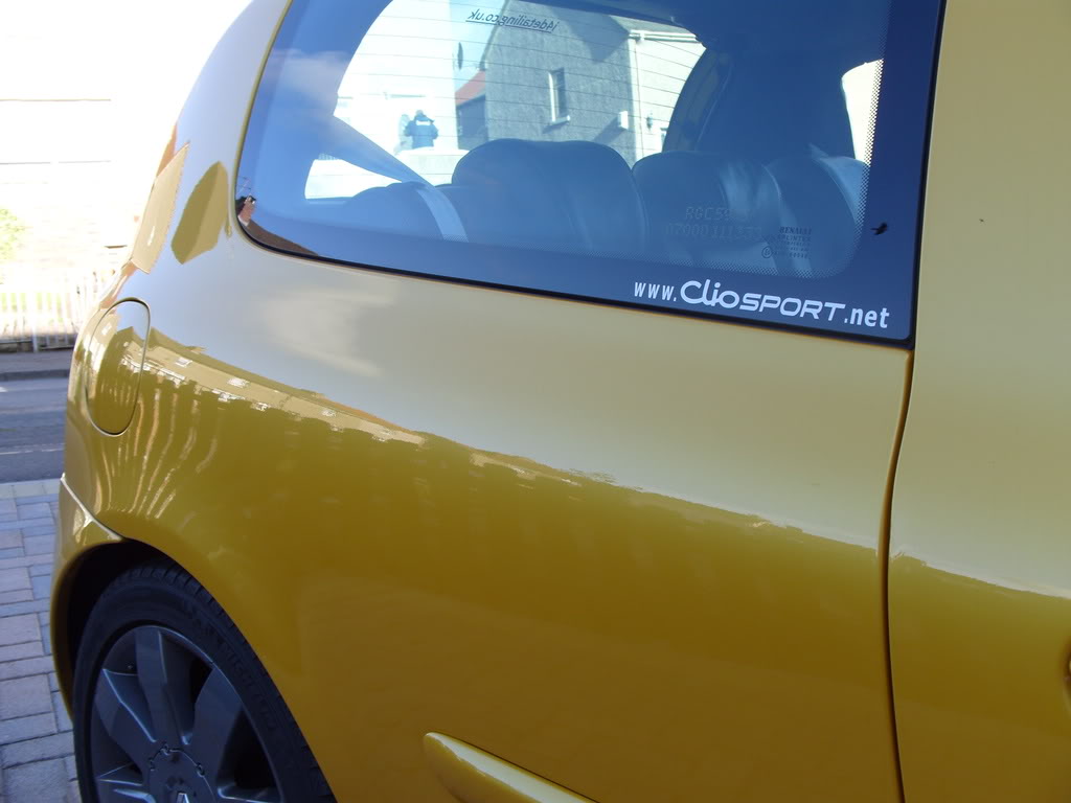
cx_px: 536
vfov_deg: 40.7
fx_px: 1083
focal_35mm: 35
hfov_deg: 52.6
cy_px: 402
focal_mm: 7.8
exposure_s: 1/125
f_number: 4.1
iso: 80
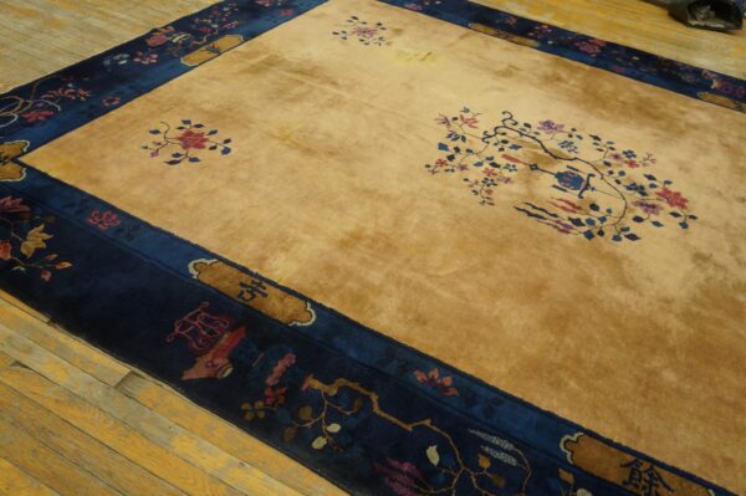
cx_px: 373
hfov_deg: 62.0
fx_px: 621
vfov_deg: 43.5
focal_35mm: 30
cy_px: 248
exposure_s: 1/60
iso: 800
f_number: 4
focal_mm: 20
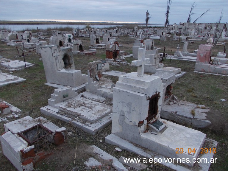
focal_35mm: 28
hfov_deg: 63.5
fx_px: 184
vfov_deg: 49.7
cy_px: 86
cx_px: 114
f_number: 2.7
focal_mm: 4
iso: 80
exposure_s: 1/40
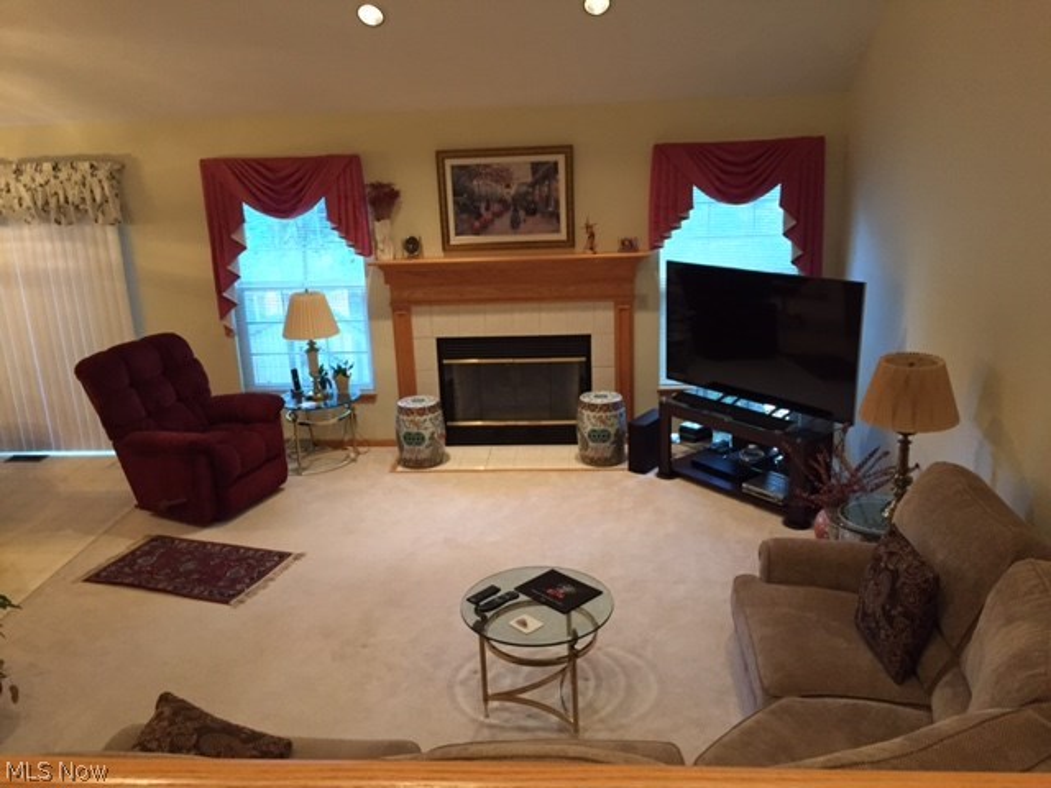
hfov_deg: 61.7
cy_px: 394
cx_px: 526
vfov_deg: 48.2
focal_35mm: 29
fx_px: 880
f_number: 2.2
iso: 250
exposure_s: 1/30
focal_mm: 4.15
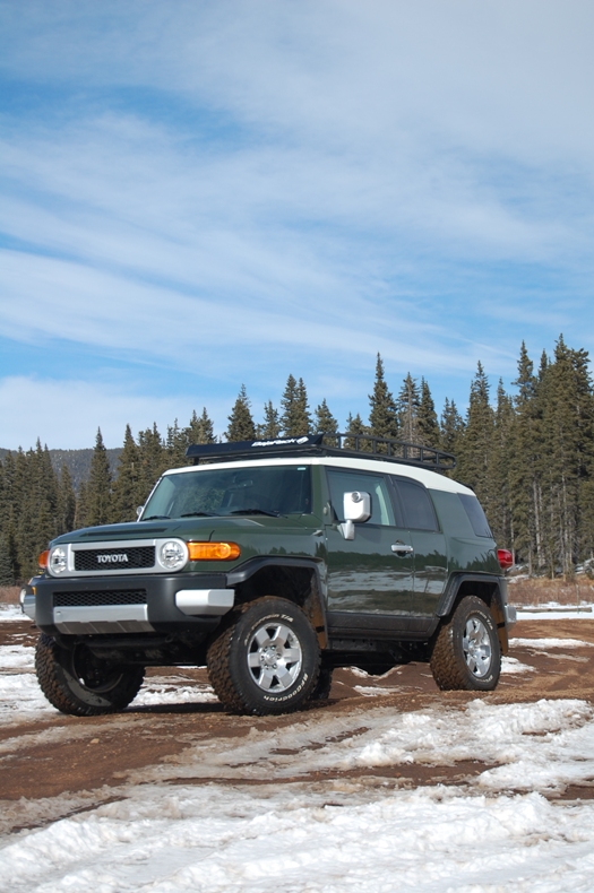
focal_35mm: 82
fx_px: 2046
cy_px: 446
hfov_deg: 16.5
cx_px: 297
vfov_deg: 24.6
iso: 200
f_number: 7.1
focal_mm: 55
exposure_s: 1/200
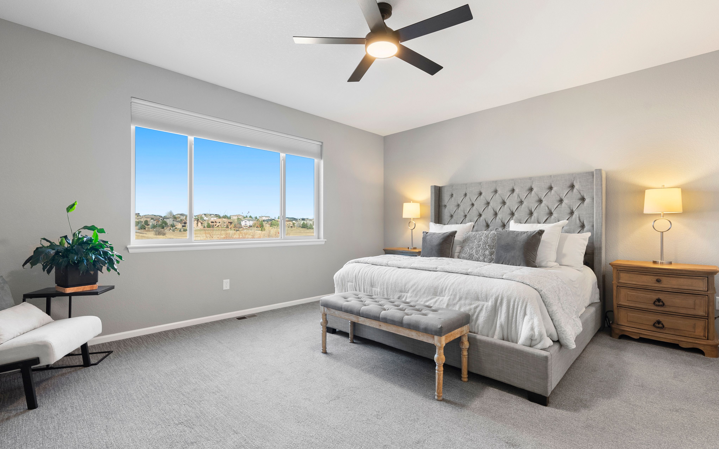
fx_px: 333
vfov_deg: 68.0
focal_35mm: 17
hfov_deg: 94.4
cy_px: 230
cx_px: 362
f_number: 8
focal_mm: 16
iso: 640
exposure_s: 1/5
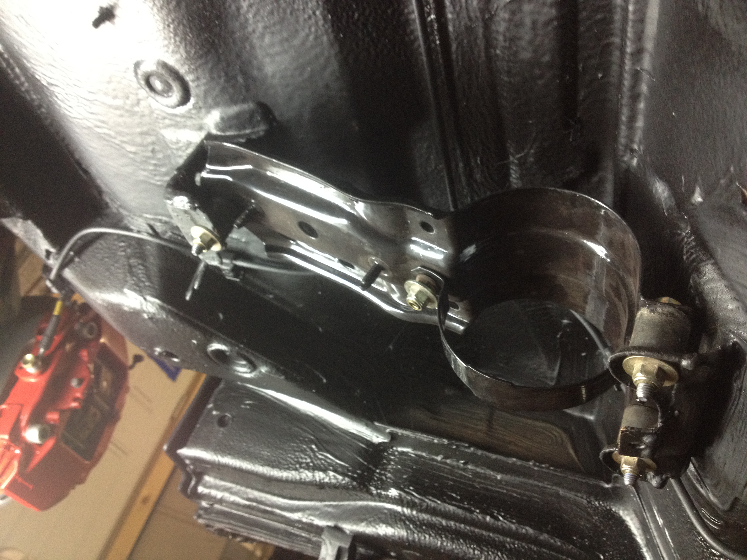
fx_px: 755
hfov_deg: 52.6
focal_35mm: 35
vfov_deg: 40.7
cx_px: 374
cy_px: 280
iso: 200
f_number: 2.4
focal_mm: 4.28
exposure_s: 1/20
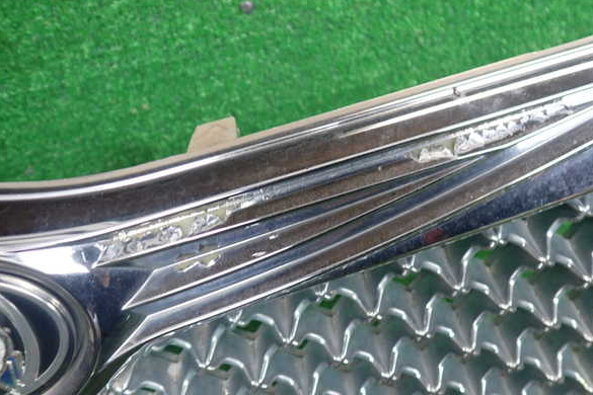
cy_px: 193
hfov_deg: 58.7
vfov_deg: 41.1
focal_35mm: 32
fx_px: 527
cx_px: 295
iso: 200
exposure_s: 1/50
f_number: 2.3
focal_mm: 5.4
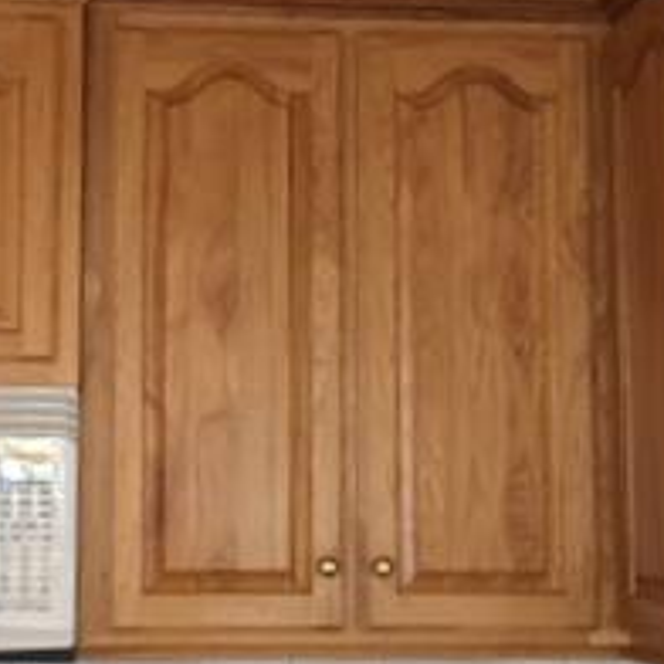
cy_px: 291
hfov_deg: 21.6
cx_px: 234
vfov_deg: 21.6
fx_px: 1736
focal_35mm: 80
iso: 125
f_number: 2.2
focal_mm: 4.15
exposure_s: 1/30
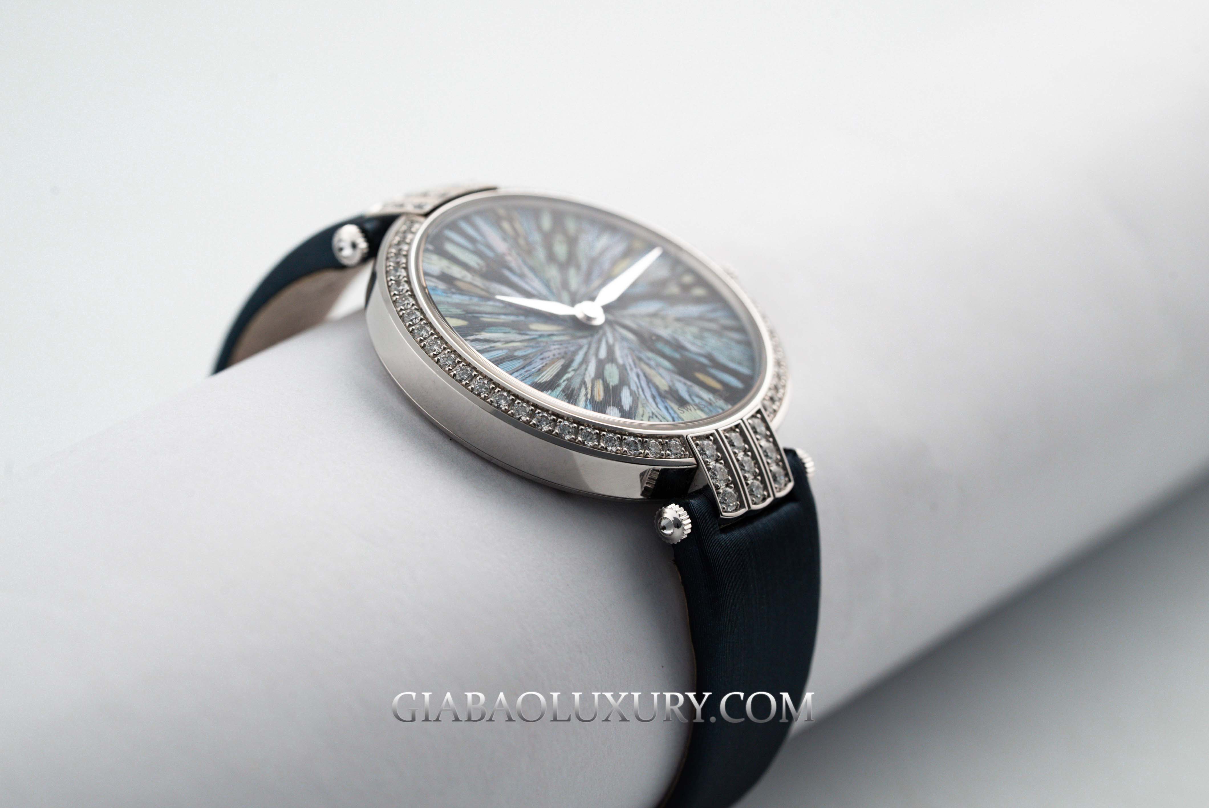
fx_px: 3024
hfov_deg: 22.6
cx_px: 604
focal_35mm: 90
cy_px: 404
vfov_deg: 15.2
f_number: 8
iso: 500
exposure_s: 1/25
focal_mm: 90
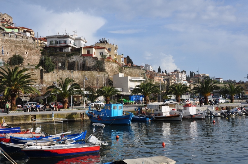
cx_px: 124
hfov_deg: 41.2
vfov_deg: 28.0
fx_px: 330
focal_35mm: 48
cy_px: 82
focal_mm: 32
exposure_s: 1/320
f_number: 10
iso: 200
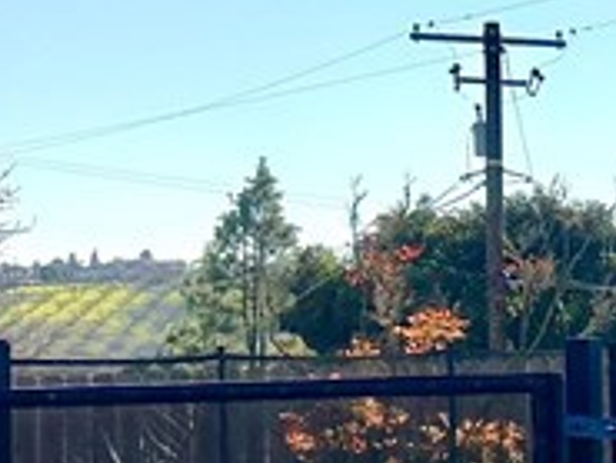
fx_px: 2368
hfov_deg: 11.4
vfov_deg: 11.2
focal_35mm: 133
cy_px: 306
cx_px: 1622
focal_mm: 6.86
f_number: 1.78
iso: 80
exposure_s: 1/5263
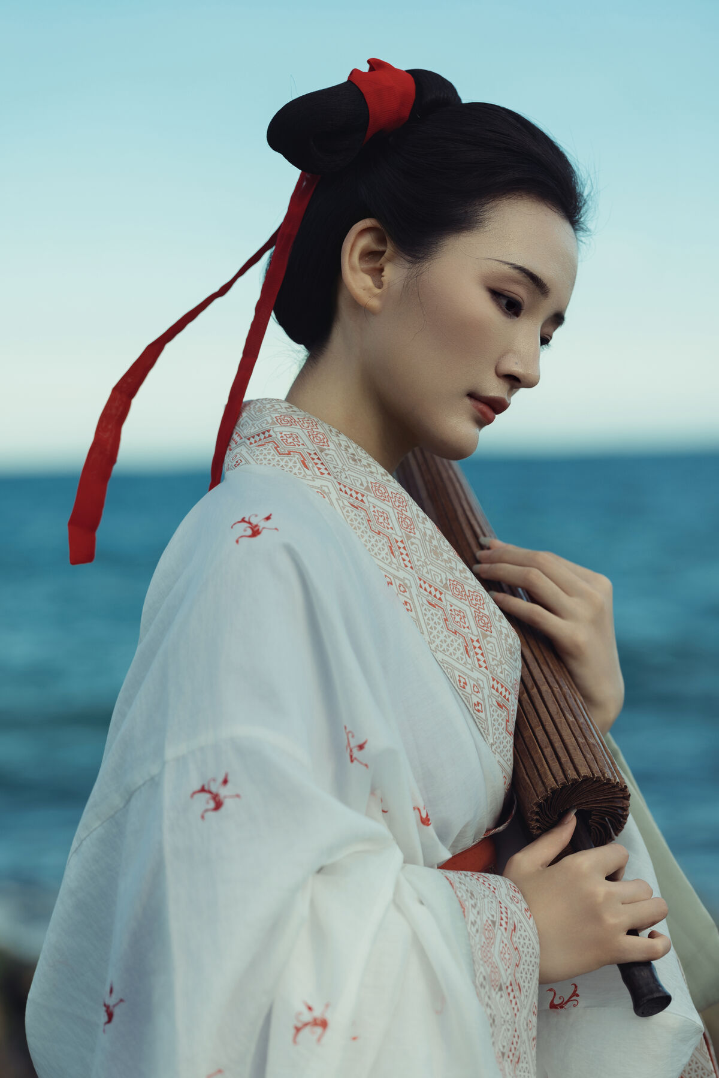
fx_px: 2515
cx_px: 360
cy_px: 539
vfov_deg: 24.2
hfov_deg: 16.3
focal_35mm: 84
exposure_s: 1/800
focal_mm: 85
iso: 100
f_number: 2.8
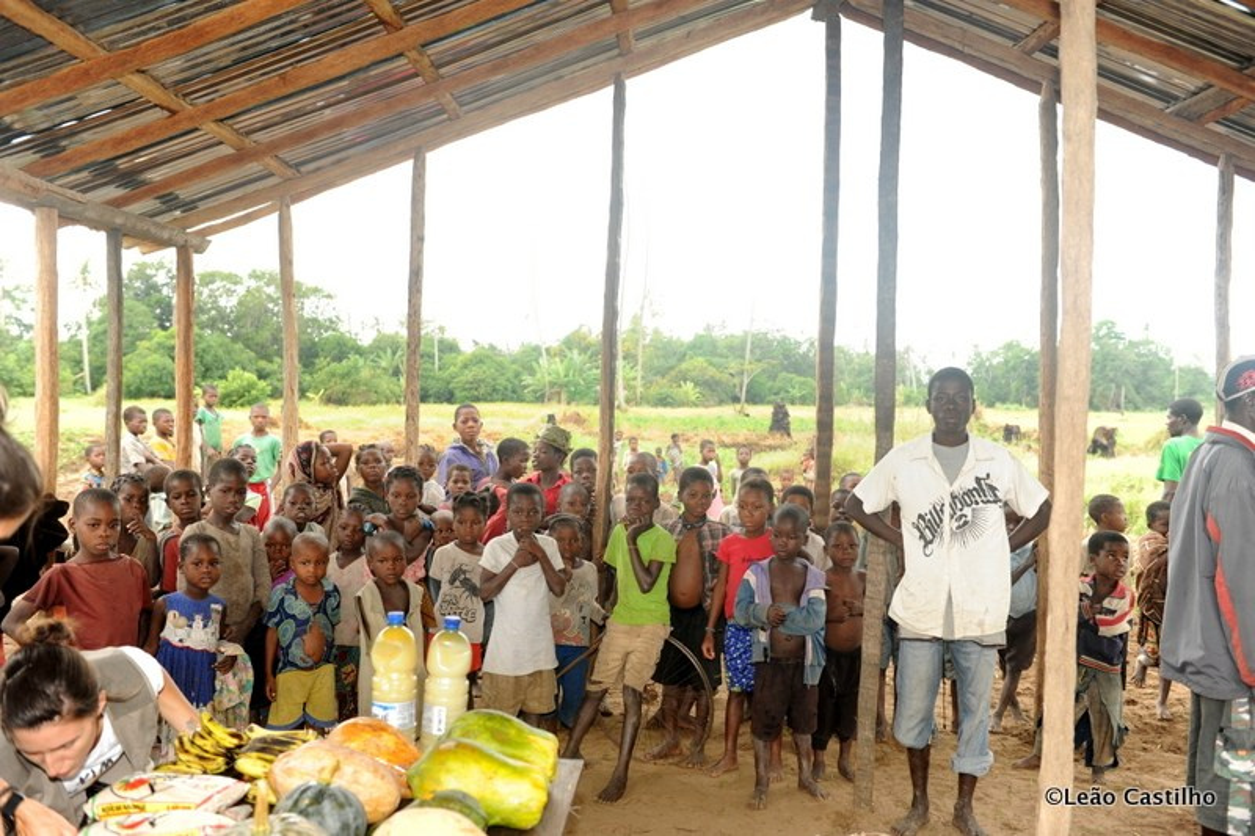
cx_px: 628
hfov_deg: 55.8
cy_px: 418
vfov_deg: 38.9
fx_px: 1185
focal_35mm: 34
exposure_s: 1/250
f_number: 4
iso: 640
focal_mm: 34
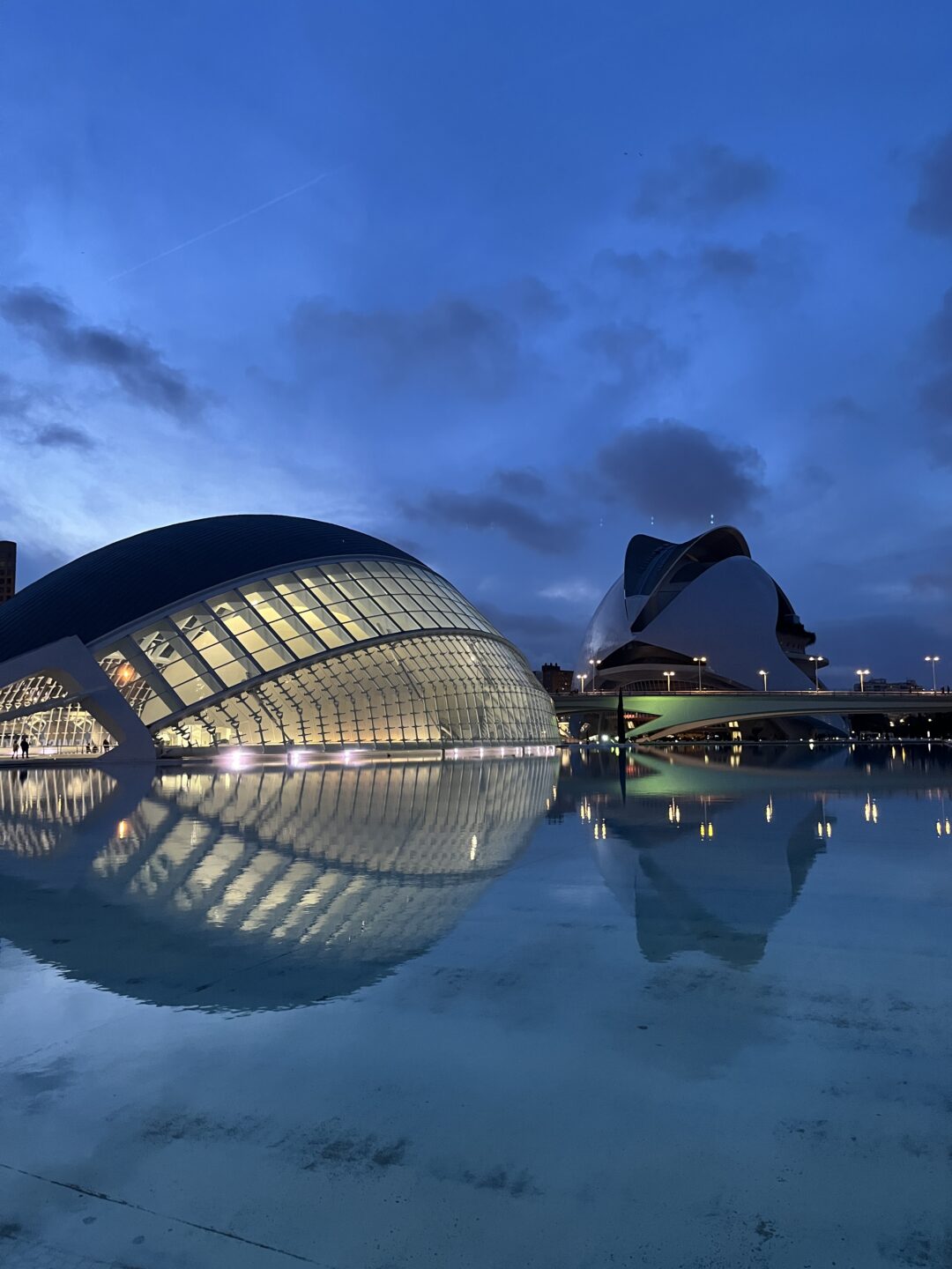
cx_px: 476
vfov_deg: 67.3
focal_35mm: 26
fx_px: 953
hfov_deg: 53.1
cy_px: 634
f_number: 1.6
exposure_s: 1/40
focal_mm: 5.1
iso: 500
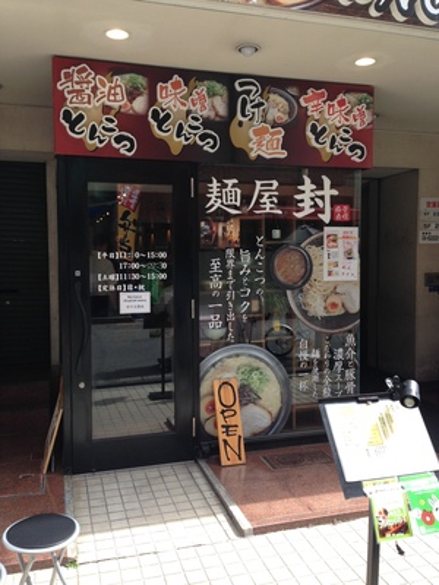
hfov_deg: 42.9
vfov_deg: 55.4
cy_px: 292
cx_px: 220
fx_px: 558
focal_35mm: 33
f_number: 2.4
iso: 50
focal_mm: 4.12
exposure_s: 1/250
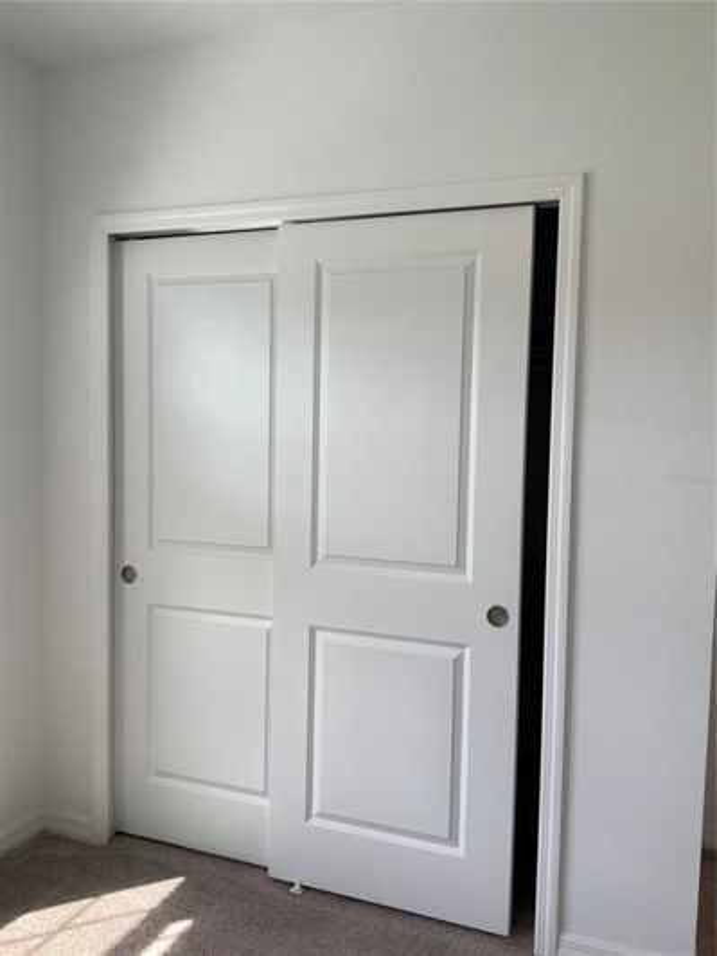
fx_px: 801
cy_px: 478
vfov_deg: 61.7
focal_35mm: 29
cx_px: 358
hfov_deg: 48.2
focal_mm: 3
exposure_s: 1/120
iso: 25
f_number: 1.8
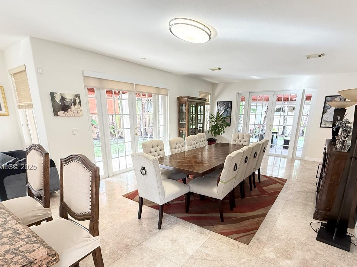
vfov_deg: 67.6
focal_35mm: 19
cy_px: 167
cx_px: 184
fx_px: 196
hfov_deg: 84.6
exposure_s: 1/120
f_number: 2.2
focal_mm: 2.22
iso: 320
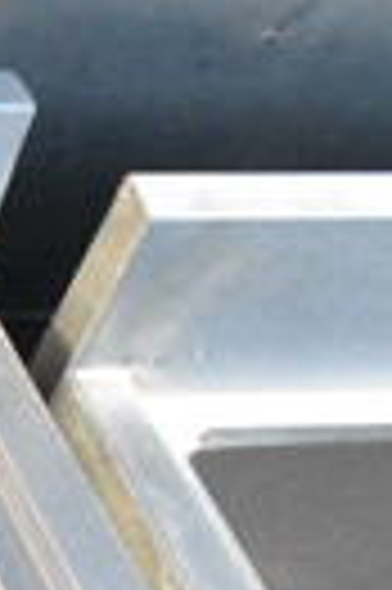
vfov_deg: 15.5
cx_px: -779
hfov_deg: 8.9
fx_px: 2063
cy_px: 766
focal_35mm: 126
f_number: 14
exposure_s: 1/1250
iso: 6400
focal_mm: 18
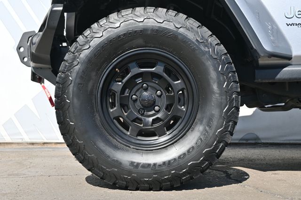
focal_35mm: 49
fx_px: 407
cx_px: 150
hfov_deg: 40.6
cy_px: 100
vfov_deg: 27.6
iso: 140
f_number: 5.6
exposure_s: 1/250
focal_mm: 32.5
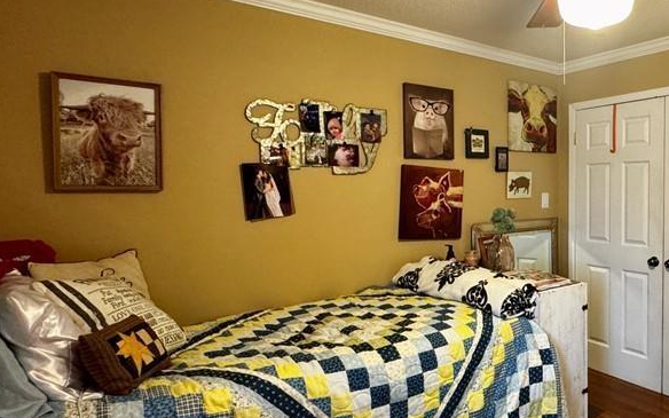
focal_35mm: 26
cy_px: 204
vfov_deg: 47.6
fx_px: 474
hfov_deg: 66.1
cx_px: 501
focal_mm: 2.22
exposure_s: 1/60
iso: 640
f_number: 2.2
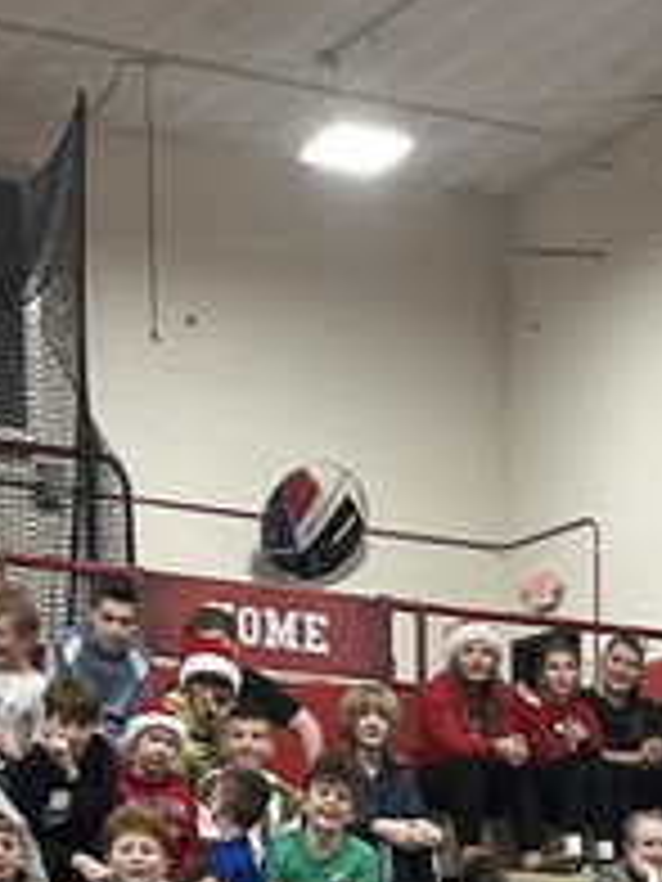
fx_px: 3468
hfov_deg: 10.7
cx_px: 829
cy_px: 1958
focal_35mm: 136
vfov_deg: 12.2
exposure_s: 1/120
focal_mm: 5.1
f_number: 1.6
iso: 125
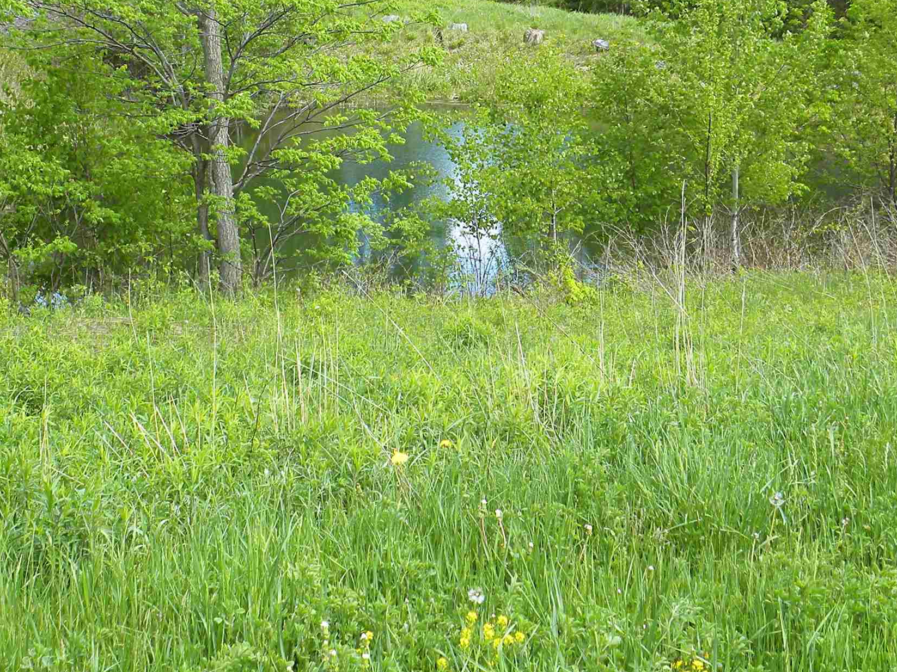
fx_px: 1788
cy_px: 143
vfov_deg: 21.1
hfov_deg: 28.0
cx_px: 286
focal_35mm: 69
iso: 64
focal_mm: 6.6
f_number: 4
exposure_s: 1/121
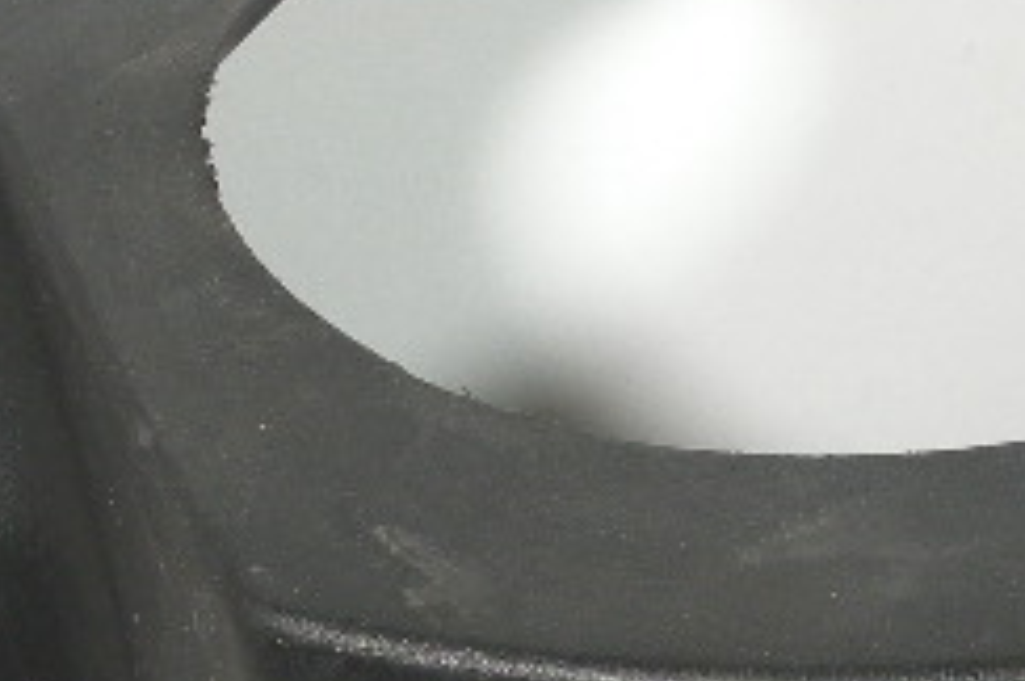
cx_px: 760
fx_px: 3355
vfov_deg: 11.5
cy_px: 610
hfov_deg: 17.3
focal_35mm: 118
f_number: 2.8
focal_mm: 4.7
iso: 75
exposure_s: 1/69.7
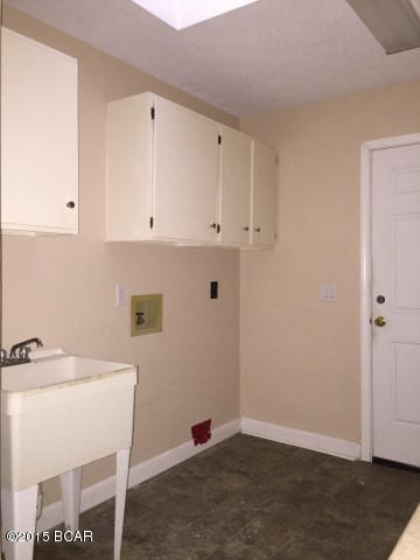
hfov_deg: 48.2
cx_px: 210
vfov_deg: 61.7
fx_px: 469
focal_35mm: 29
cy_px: 280
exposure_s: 1/16
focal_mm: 4.15
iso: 250
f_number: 2.2
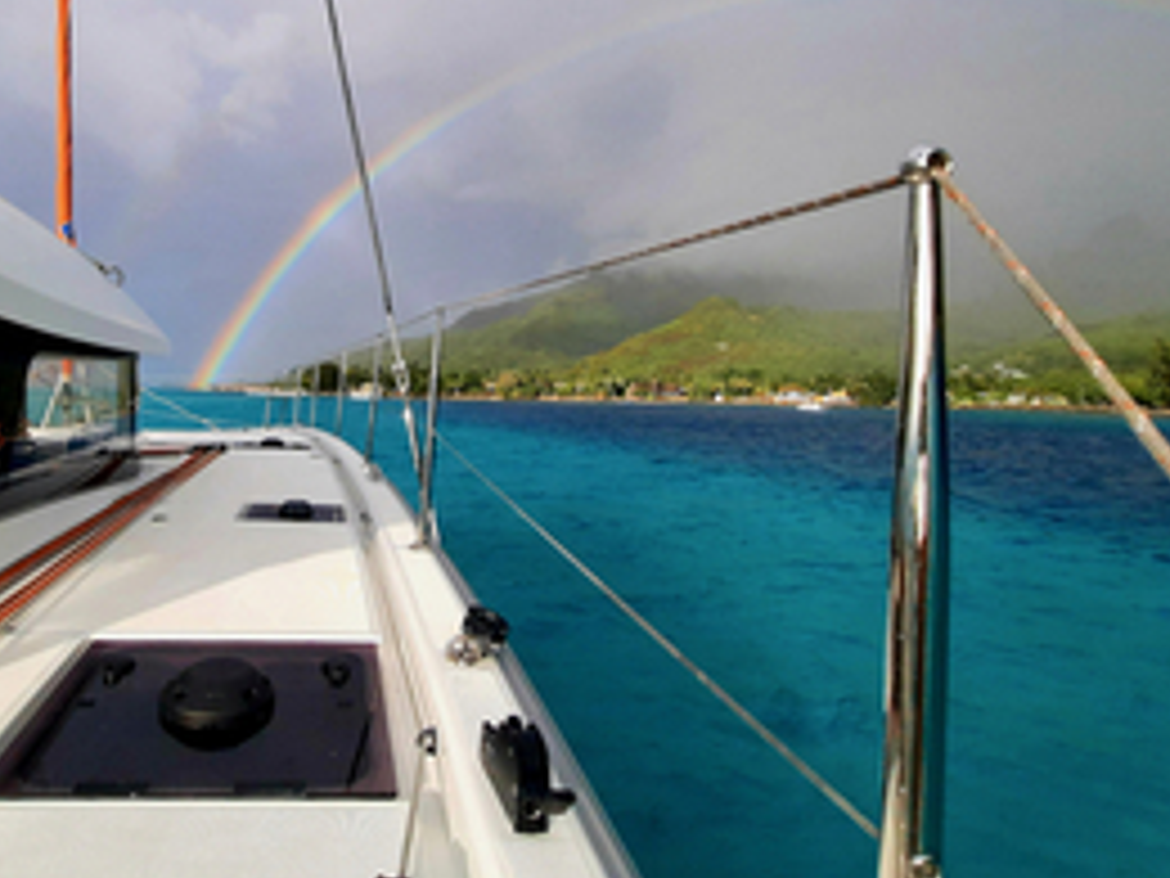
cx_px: 418
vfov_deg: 59.0
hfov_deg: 74.7
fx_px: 744
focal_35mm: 22
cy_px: 261
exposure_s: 1/1667
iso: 40
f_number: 2.2
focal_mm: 1.74
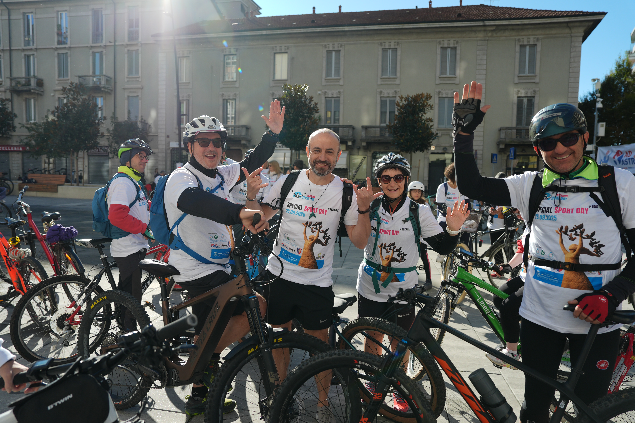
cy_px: 212
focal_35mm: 25
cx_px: 318
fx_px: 441
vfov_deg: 51.3
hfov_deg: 71.5
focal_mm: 25
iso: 125
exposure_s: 1/1250
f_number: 3.5
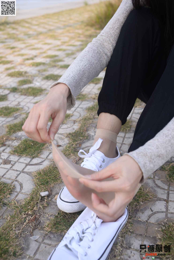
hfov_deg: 37.9
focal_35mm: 35
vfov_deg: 54.4
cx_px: 87
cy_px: 130
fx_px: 253
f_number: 5.6
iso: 100
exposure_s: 1/250
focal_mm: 35
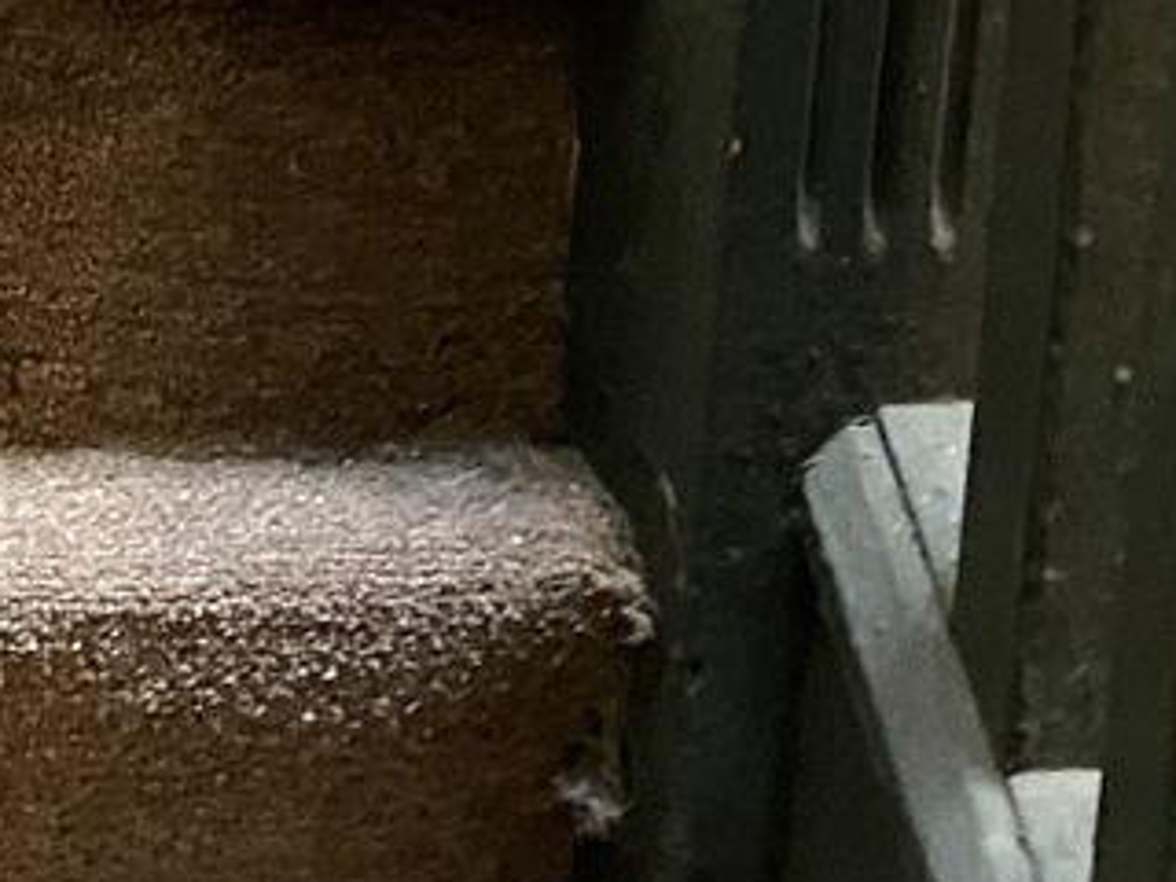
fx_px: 3975
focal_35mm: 117
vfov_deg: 11.7
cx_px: -1018
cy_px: -698
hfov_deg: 14.5
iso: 320
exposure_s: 1/60
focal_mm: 4.25
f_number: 1.8
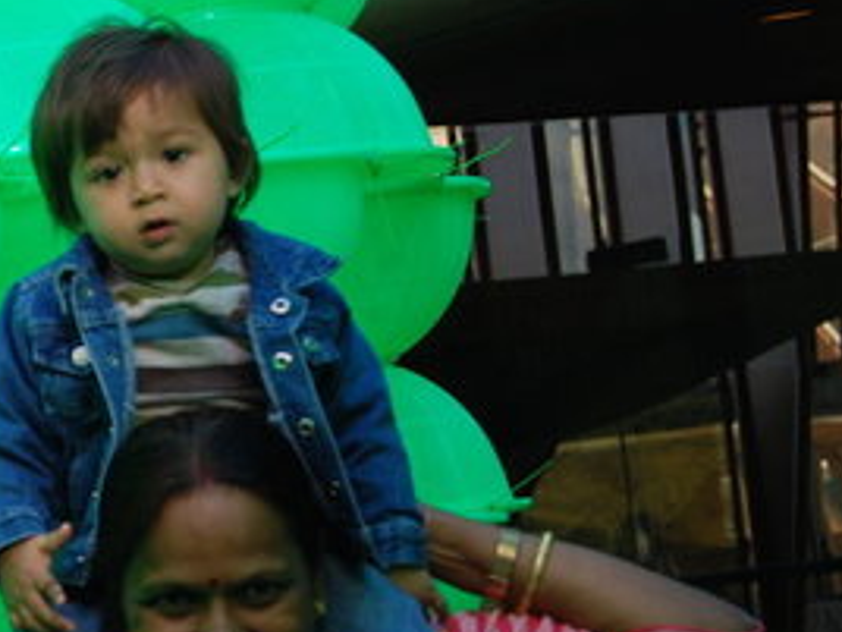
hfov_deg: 10.9
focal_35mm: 179
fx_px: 4354
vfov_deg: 8.3
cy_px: 343
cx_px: -88
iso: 220
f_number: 5.6
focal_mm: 52
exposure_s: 1/125
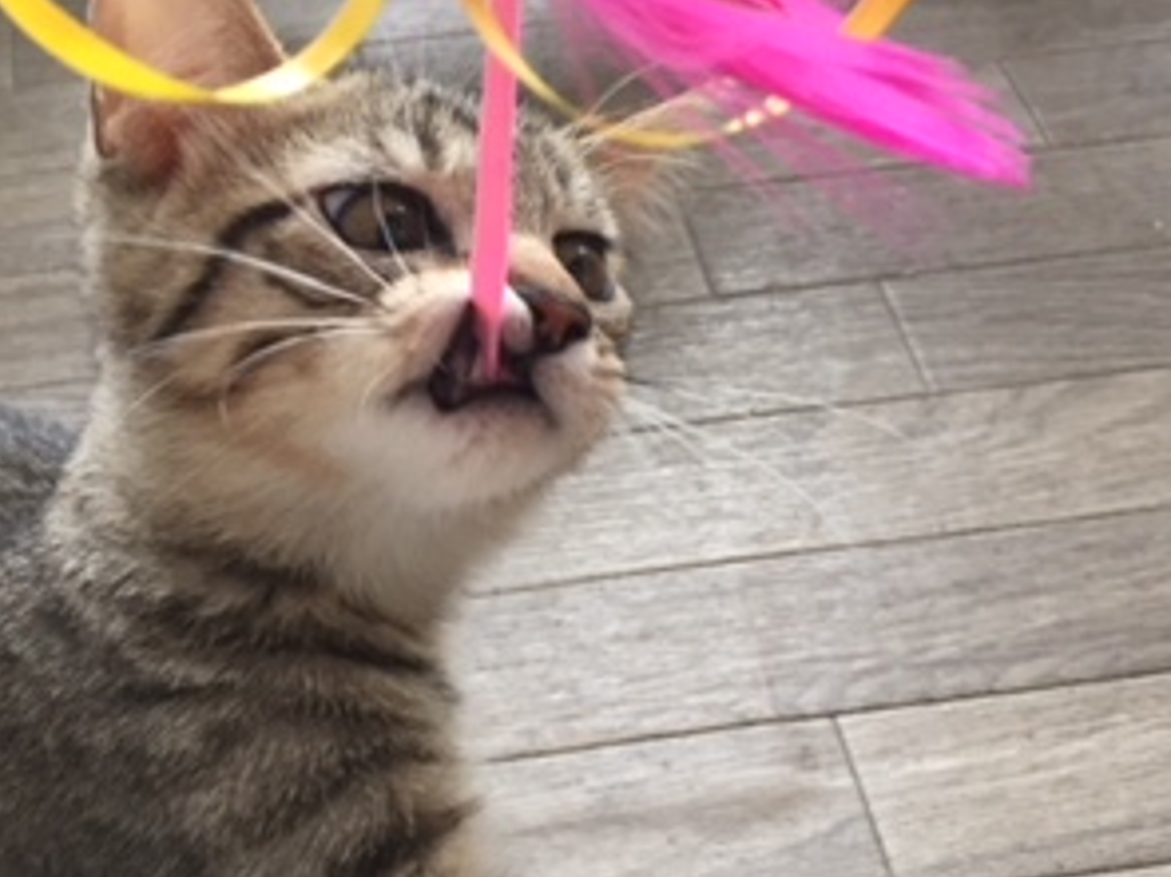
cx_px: 445
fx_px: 2130
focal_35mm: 63
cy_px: 313
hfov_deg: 30.6
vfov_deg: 23.2
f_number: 2.2
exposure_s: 1/33
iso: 40
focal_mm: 4.15
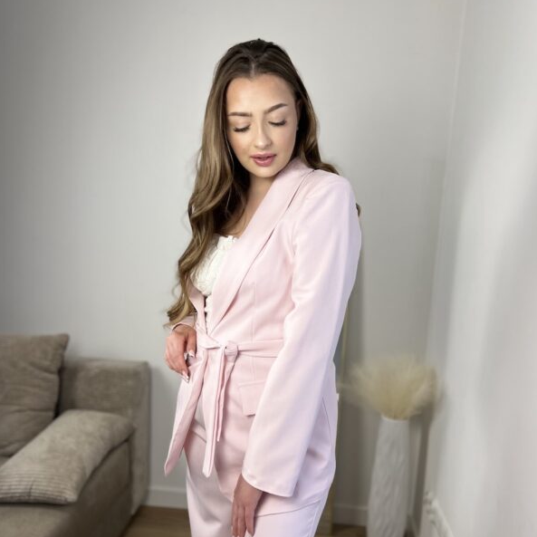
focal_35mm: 31
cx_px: 267
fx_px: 544
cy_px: 322
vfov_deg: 52.2
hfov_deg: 52.5
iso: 32
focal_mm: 5.7
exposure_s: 1/140
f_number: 1.5
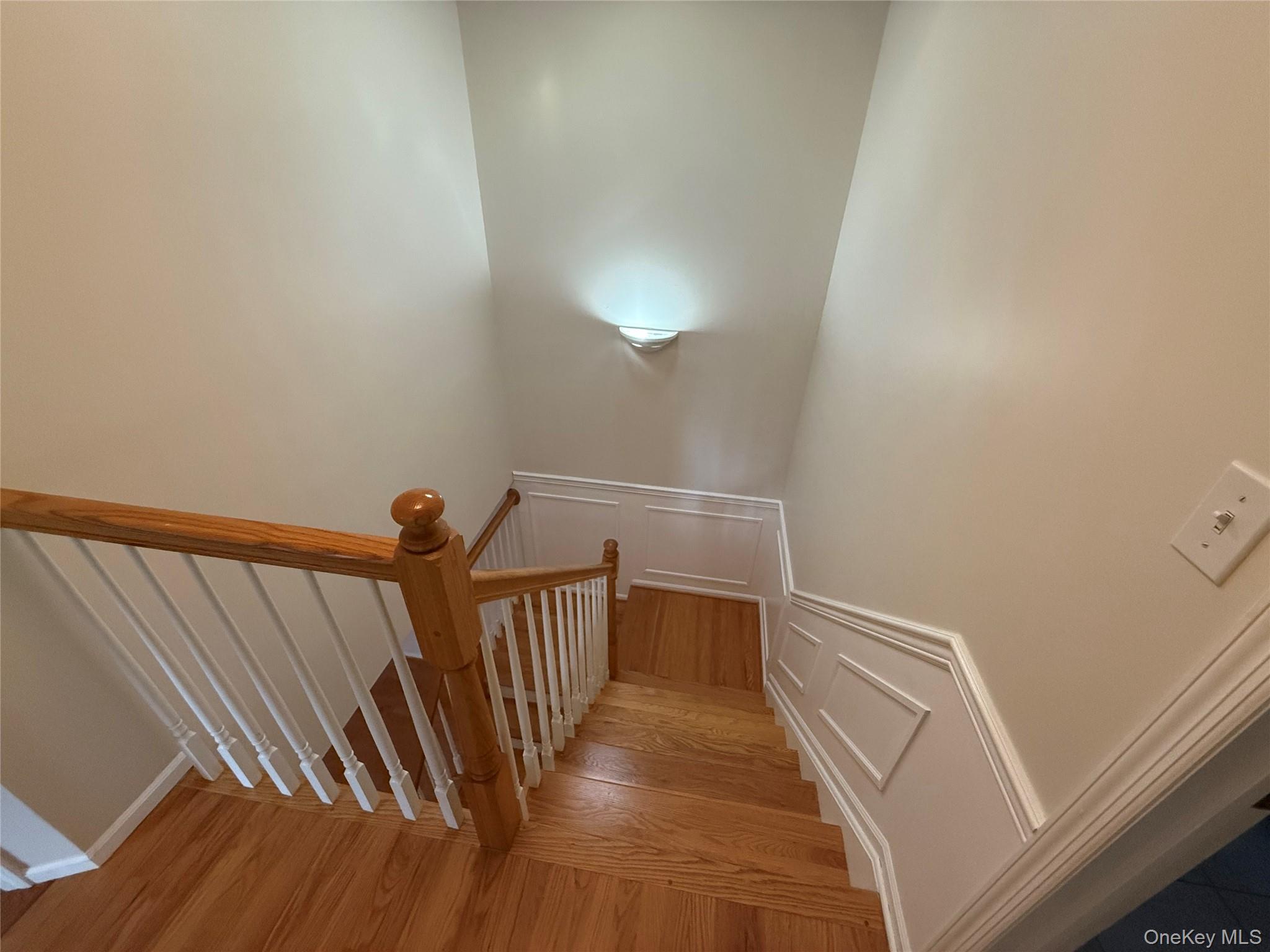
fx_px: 514
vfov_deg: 85.7
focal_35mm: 14
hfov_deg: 102.1
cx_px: 635
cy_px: 476
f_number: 2.2
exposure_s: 1/120
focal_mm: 2.22
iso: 500
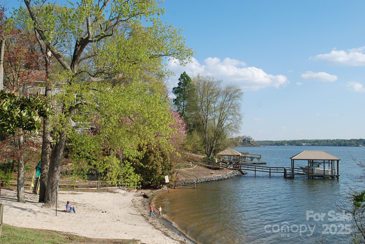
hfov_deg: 49.5
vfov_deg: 34.3
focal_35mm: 39
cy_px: 122
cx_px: 182
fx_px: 396
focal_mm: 26
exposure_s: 1/200
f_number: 7.1
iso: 100
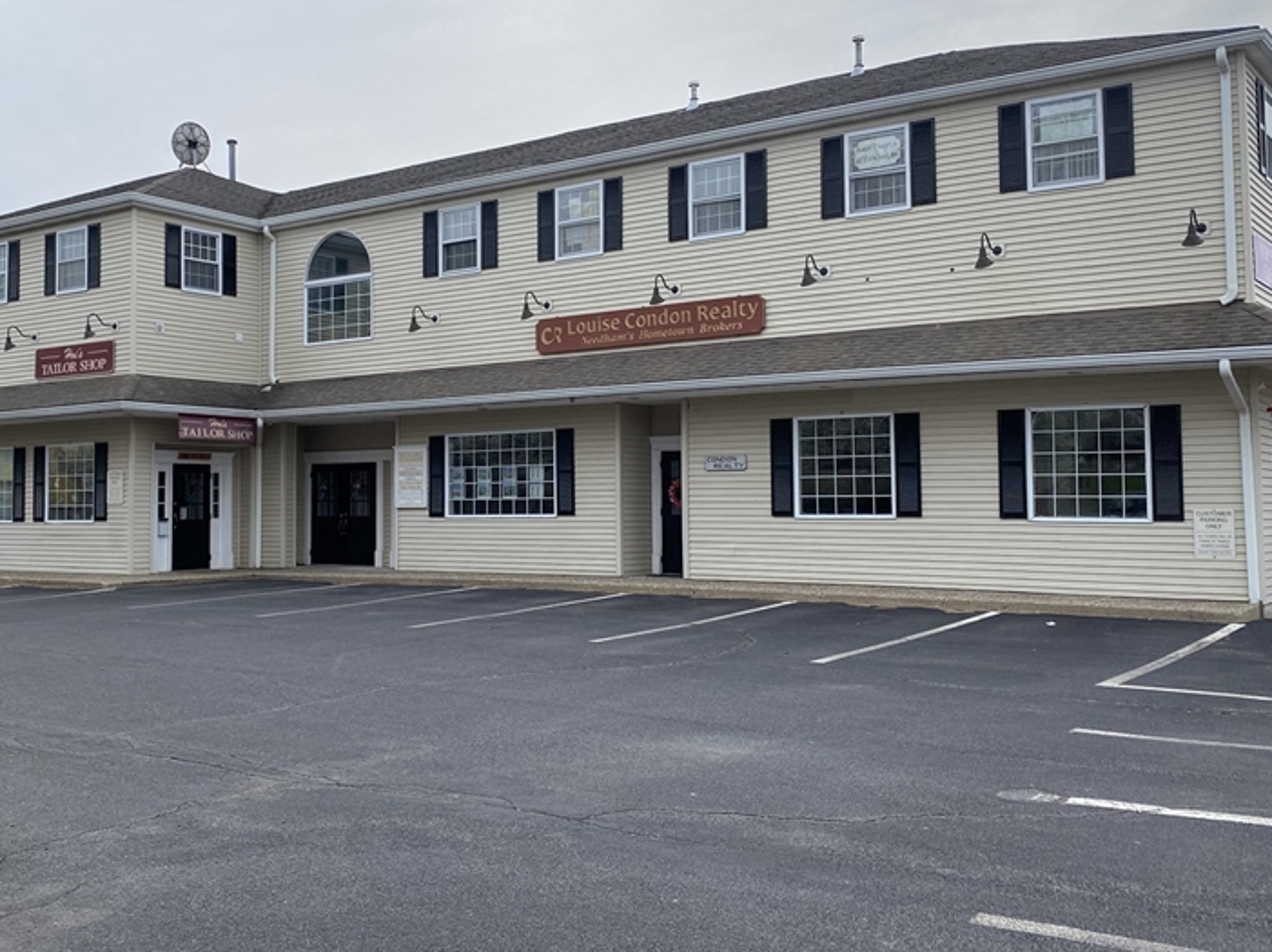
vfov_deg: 37.7
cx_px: 497
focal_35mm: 38
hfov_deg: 48.6
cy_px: 428
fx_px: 1396
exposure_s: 1/1961
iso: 32
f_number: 1.8
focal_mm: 4.25
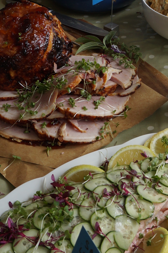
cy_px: 27
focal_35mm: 85
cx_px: 151
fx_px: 596
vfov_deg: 23.3
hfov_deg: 15.8
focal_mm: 18
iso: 250
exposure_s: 1/160
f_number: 5.6
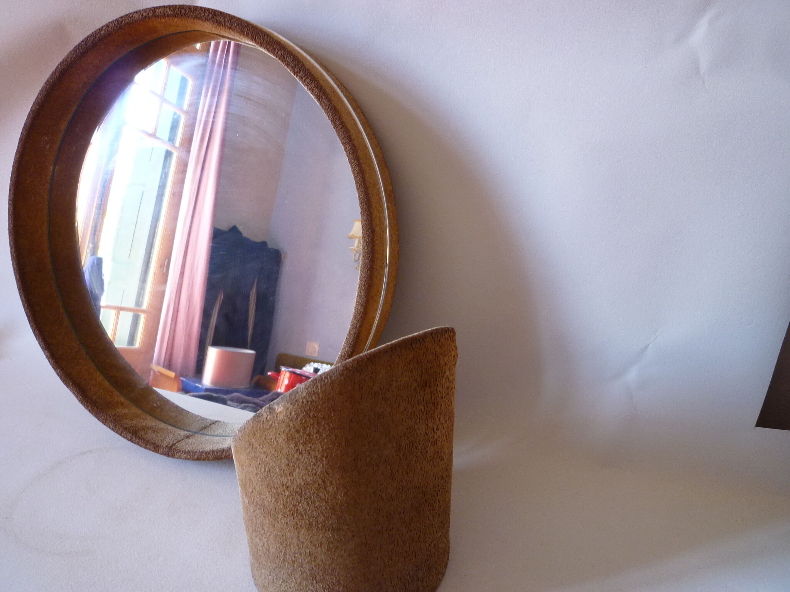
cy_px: 296
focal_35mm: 25
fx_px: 571
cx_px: 395
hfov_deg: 69.4
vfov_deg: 54.9
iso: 160
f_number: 2.8
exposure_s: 1/30
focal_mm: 4.5
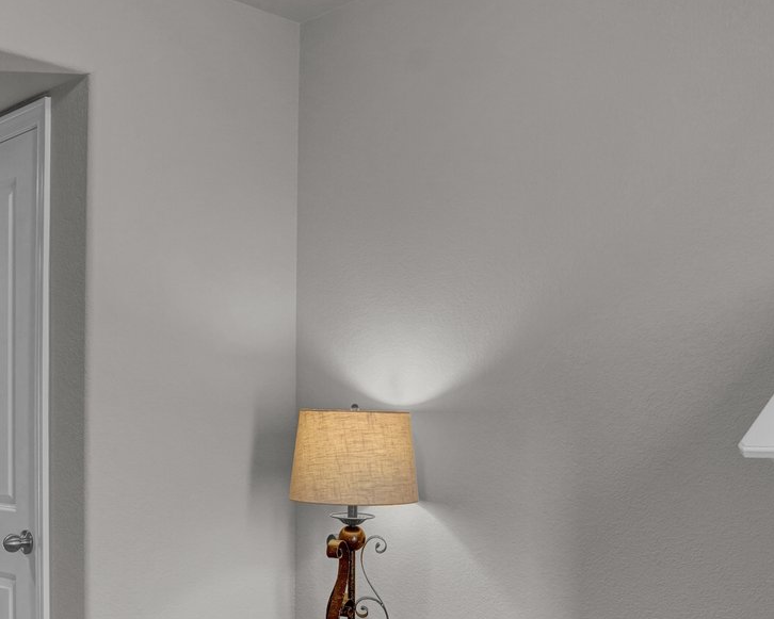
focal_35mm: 45
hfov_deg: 41.1
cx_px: 418
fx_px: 1031
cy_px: 410
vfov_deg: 33.2
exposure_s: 1/13
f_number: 8
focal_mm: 17
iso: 400
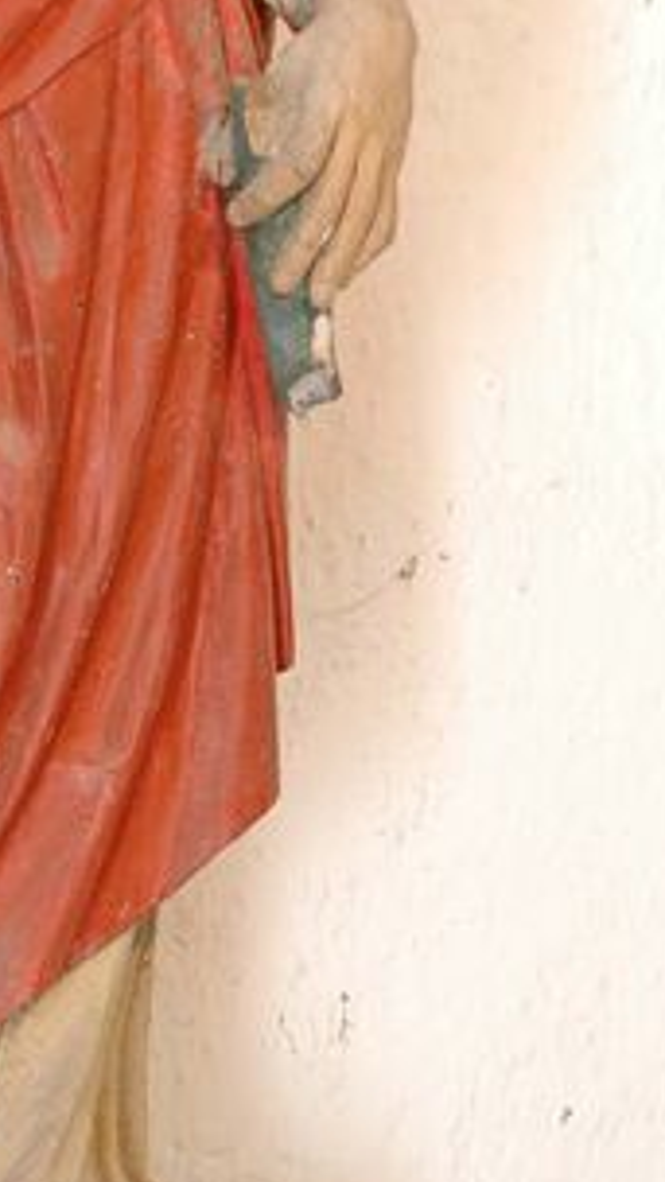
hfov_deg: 6.7
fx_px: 5674
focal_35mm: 181
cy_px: 330
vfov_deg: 11.9
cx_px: -146
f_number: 5.6
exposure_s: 1/3
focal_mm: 50
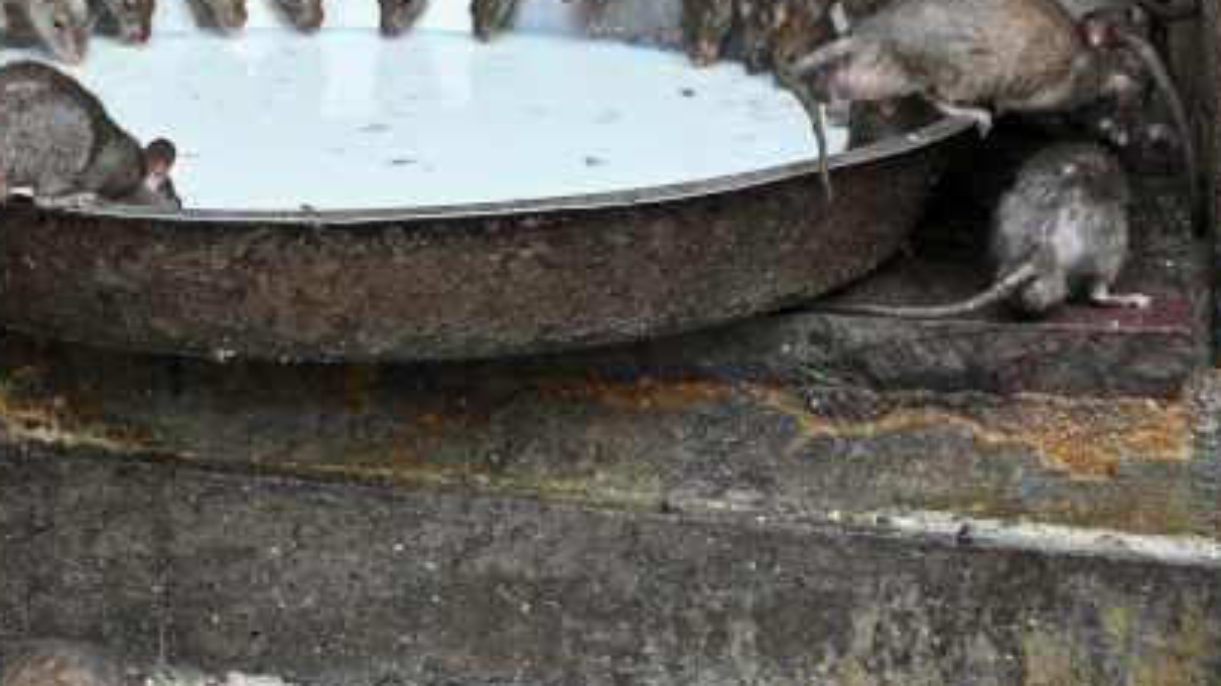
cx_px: -163
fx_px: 3528
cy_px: -70
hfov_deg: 18.8
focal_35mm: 109
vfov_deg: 11.0
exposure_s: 1/200
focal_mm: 35
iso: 640
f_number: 7.1
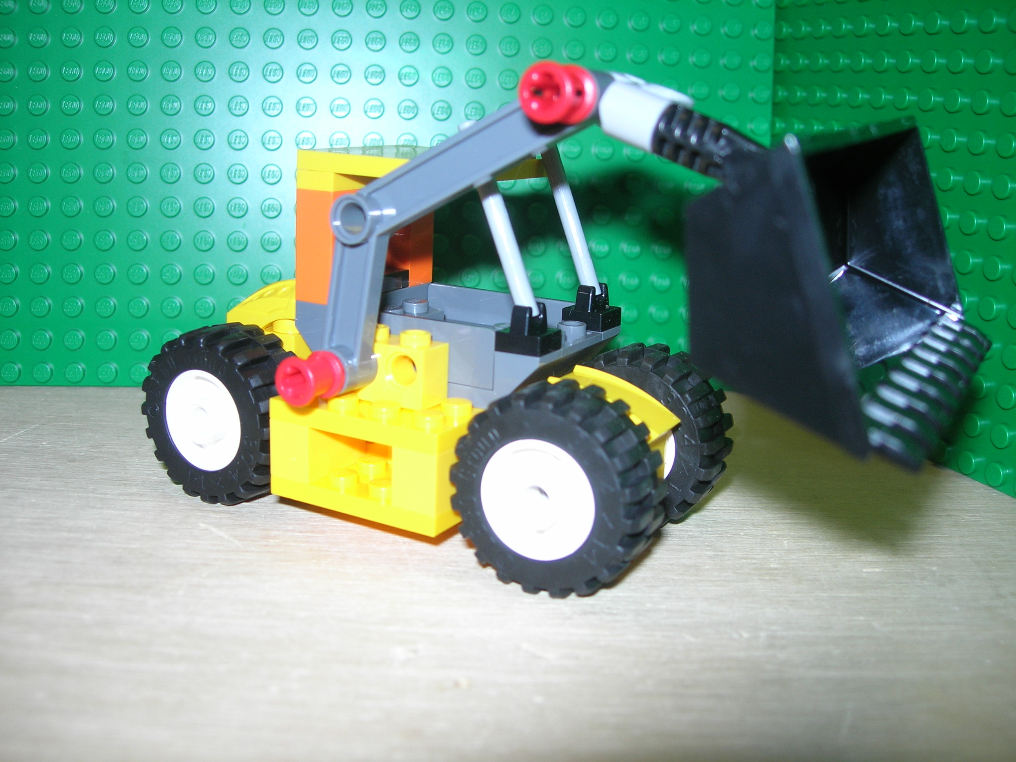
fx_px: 1115
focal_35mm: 38
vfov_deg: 37.7
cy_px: 381
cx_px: 508
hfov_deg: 49.0
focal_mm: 7.8
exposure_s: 1/60.1
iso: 64
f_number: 2.8
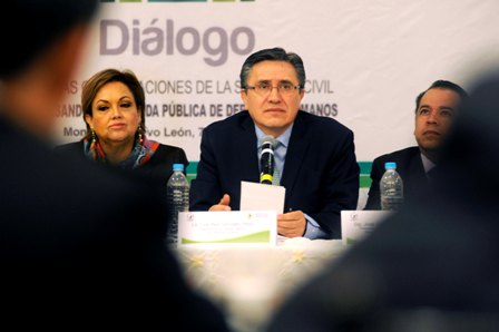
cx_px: 250
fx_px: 1731
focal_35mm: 125
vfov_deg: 11.0
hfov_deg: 16.4
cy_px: 166
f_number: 3.2
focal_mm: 125
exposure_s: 1/40
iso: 1250
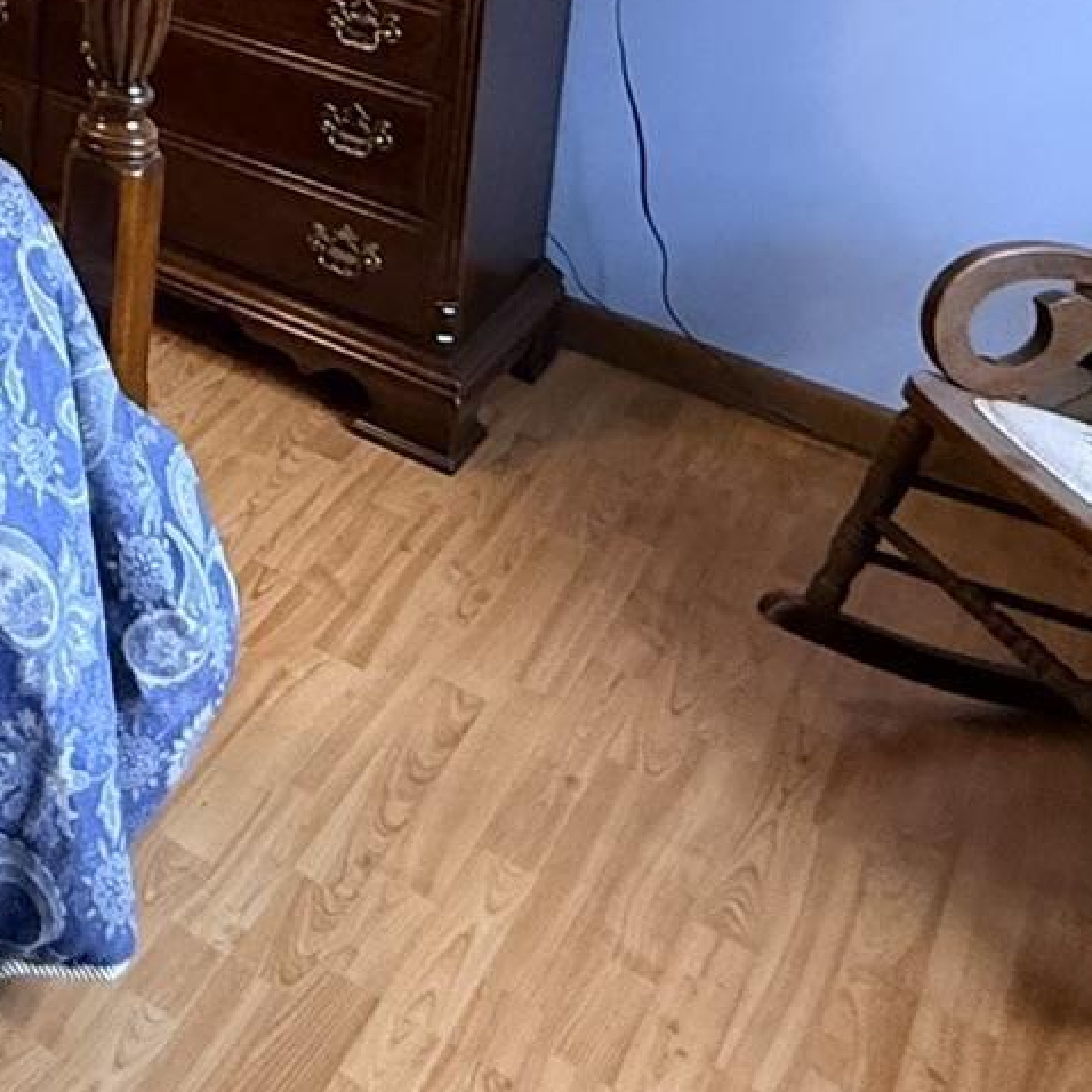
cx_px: -418
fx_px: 1892
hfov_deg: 26.1
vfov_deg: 25.9
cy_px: -436
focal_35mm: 53
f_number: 2.2
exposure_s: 1/60
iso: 500
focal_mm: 2.22
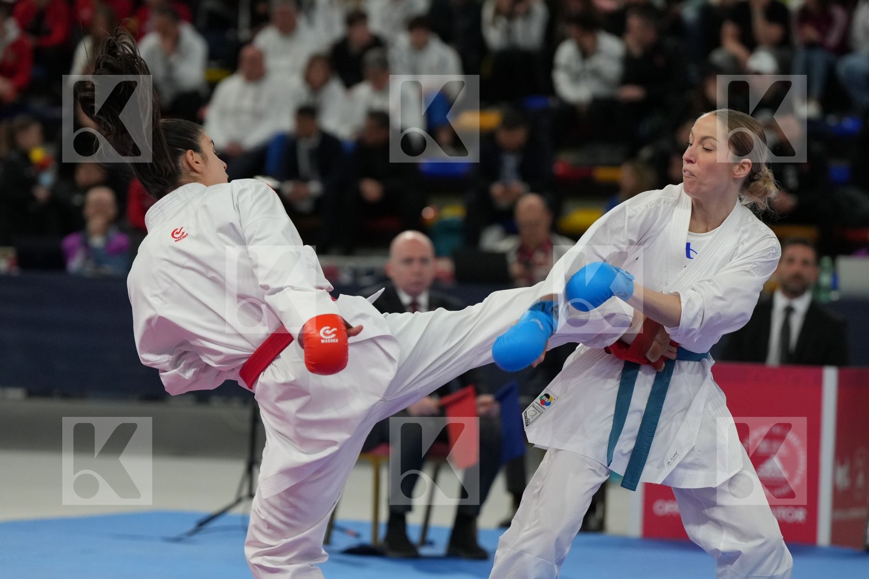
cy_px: 290
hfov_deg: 10.3
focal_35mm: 199
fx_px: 4803
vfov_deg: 6.9
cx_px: 434
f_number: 2.8
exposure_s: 1/1000
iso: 1600
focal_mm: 133
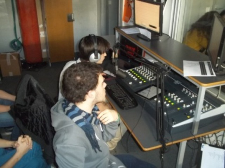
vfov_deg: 39.7
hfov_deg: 51.4
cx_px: 112
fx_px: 234
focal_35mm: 36
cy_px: 84
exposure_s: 1/30
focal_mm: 6.5
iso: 320
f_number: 3.1
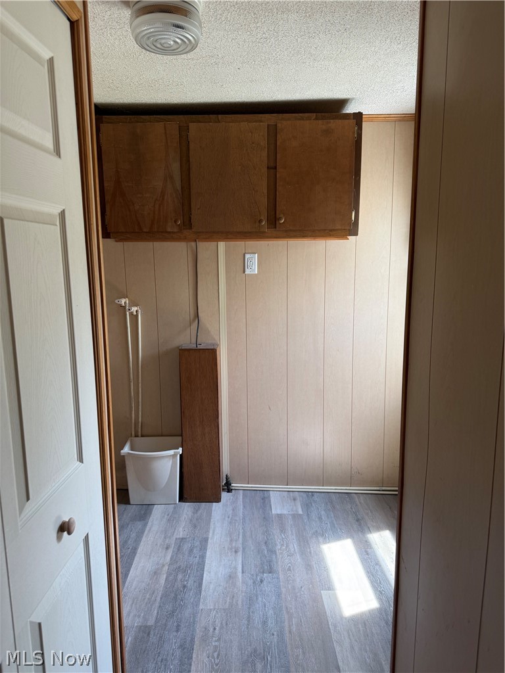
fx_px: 467
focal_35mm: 24
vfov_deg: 71.6
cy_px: 336
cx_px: 252
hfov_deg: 56.8
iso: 100
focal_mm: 6.76
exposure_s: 1/120
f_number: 1.78
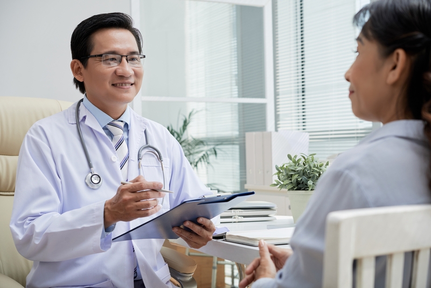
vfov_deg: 22.6
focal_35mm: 60
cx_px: 216
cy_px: 144
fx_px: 719
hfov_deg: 33.4
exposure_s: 1/250
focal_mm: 60
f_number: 5.6
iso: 200
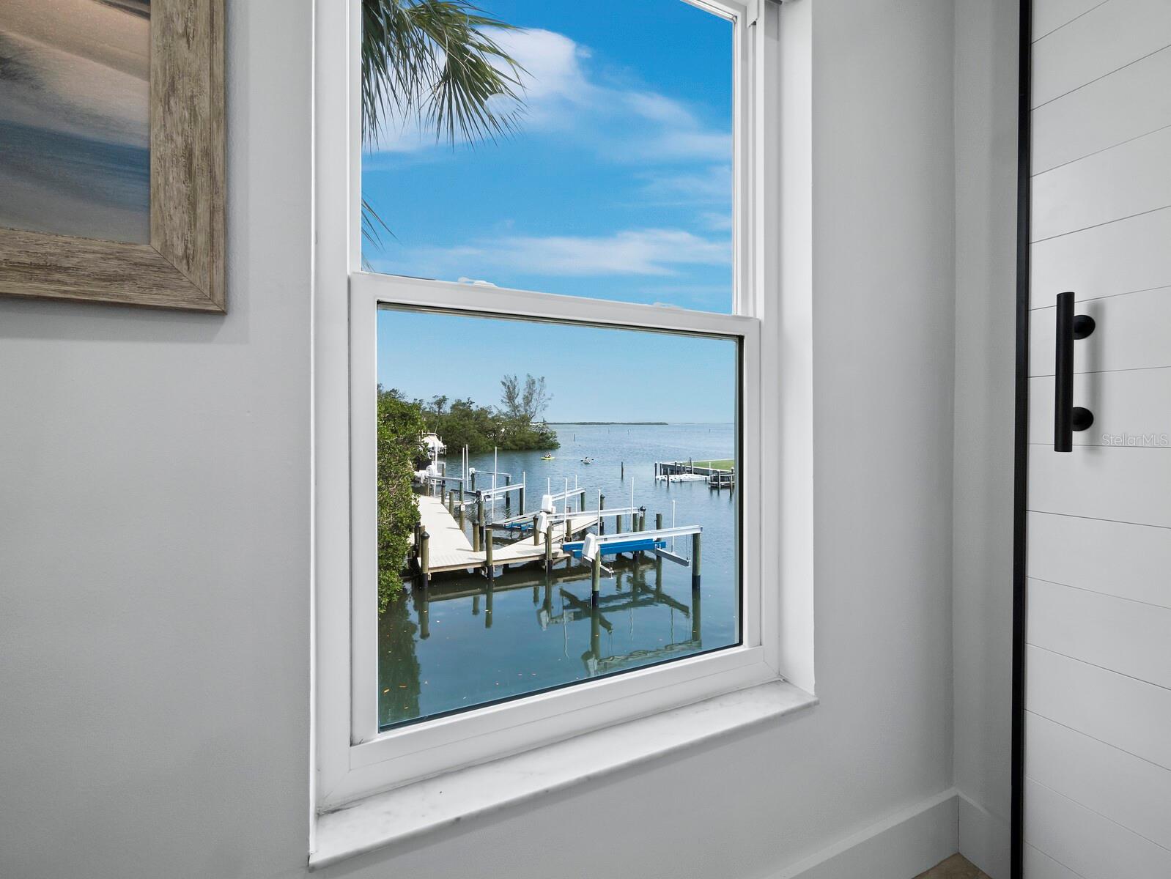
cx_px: 586
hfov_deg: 102.0
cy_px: 440
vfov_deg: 85.7
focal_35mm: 14
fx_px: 474
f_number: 11
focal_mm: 7
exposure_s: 1/30
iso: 400
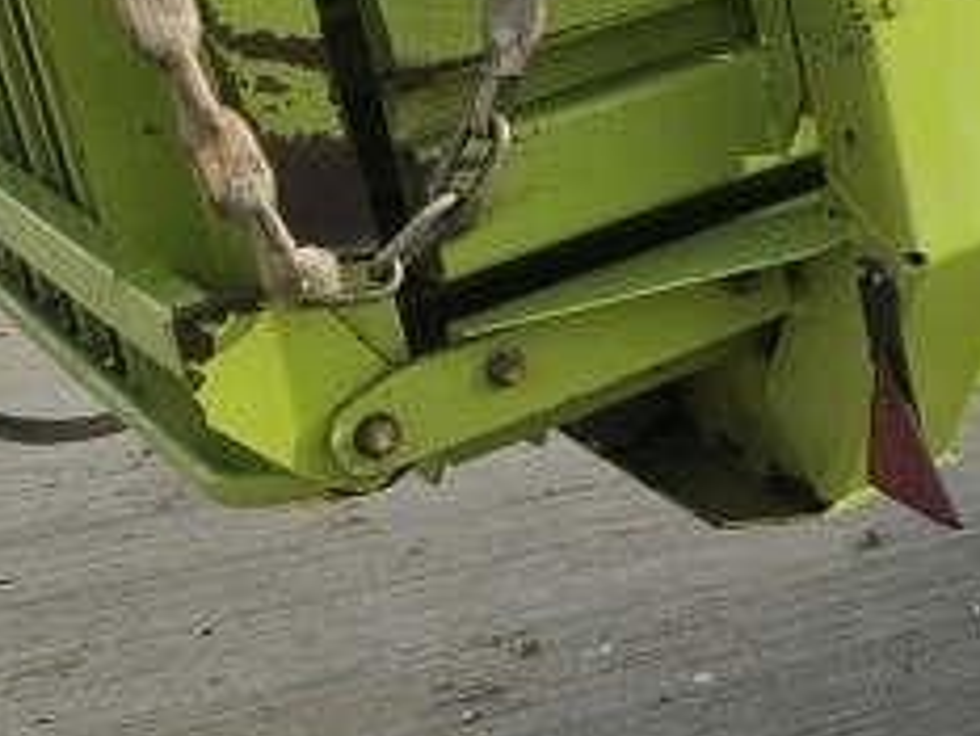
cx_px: 1636
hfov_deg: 16.8
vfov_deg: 14.1
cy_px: -202
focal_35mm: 101
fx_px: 2861
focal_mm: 5.4
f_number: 1.8
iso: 25
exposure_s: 1/1395
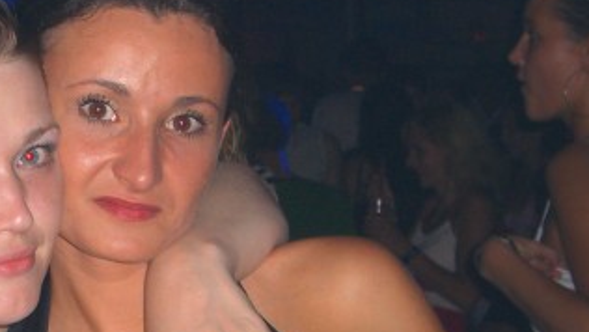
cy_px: 353
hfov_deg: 13.6
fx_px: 2453
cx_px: 67
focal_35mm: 157
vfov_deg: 7.7
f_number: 3.6
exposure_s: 1/60
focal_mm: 11.8
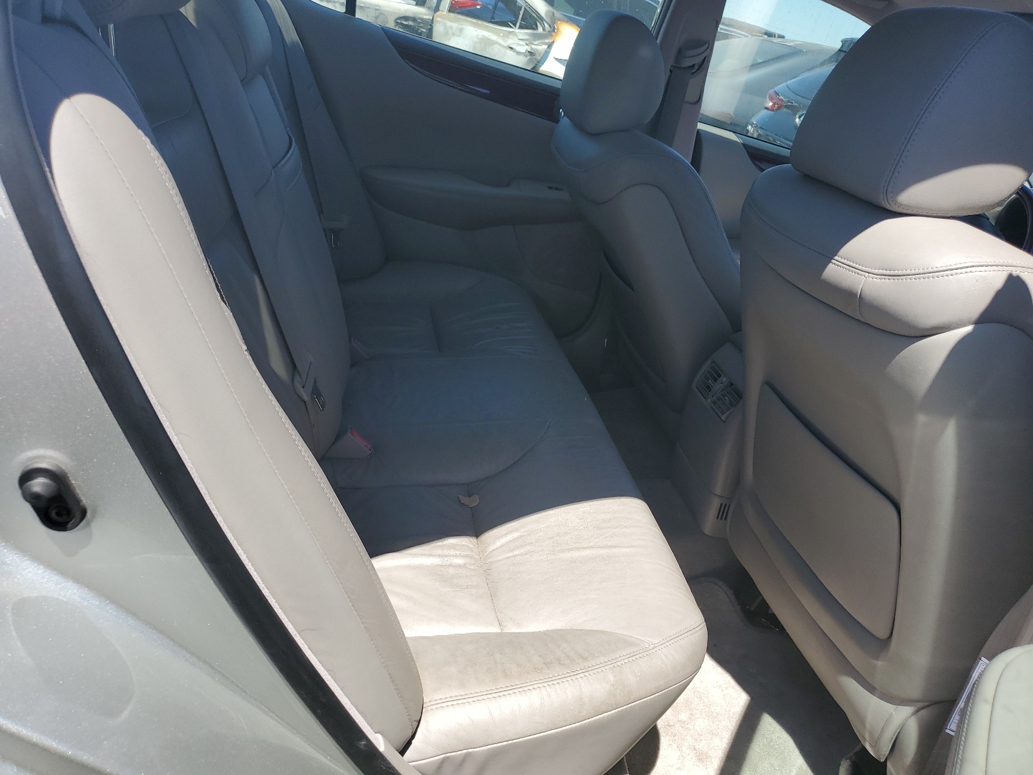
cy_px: 388
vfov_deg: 53.1
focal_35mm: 26
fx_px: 776
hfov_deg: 67.3
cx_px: 516
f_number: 1.5
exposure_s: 1/1429
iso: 50
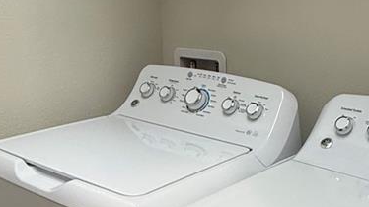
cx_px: 245
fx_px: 479
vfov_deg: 22.4
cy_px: 250
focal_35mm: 49
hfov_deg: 41.6
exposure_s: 1/120
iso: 320
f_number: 2.2
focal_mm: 2.22
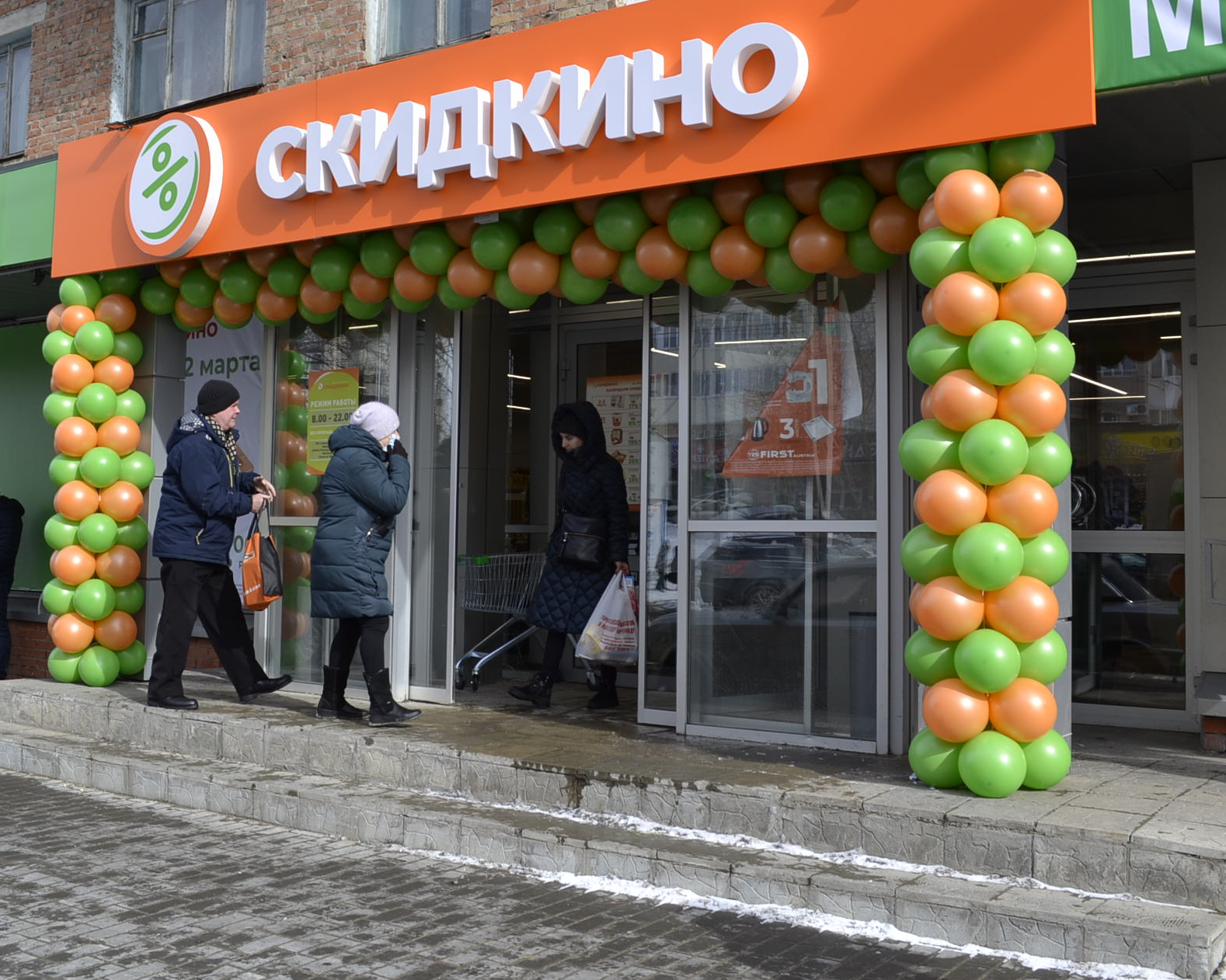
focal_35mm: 37
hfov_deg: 49.0
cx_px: 542
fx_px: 1342
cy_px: 404
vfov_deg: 40.0
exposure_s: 1/200
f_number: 7.1
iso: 100
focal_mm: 18
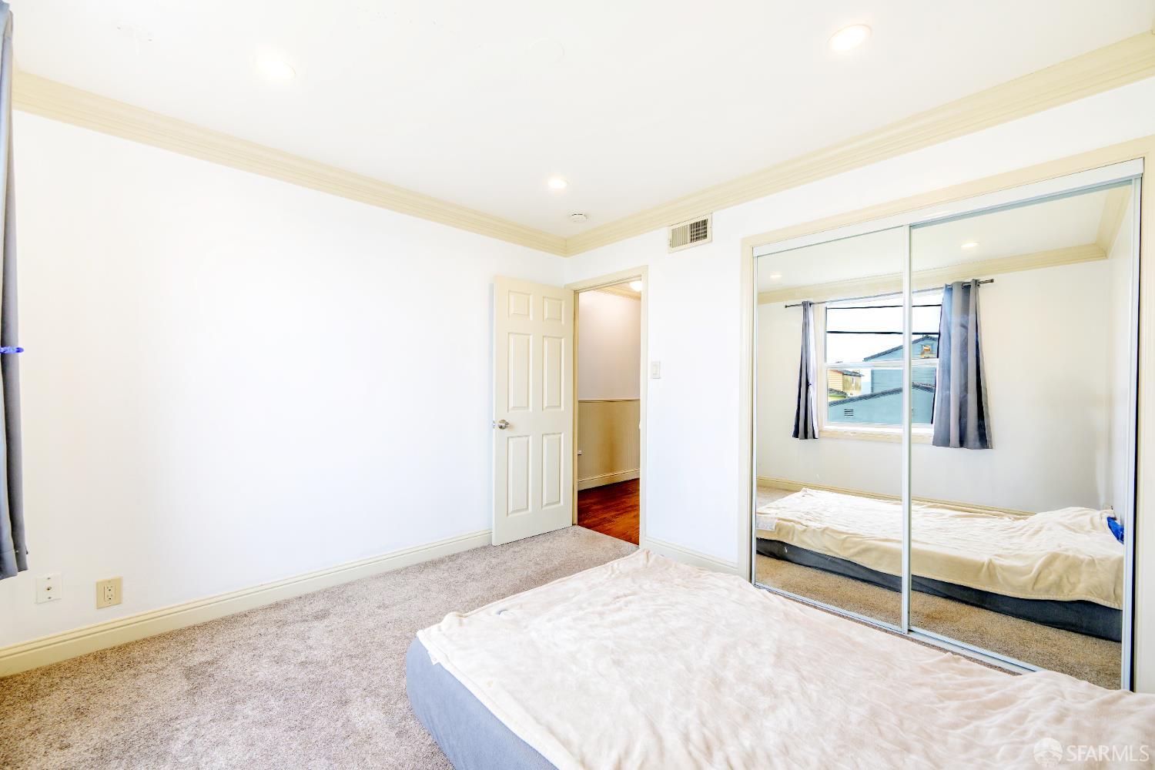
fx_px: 449
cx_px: 578
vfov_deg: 81.2
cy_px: 385
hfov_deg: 104.3
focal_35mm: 14
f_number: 8
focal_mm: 14
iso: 200
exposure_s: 1/100
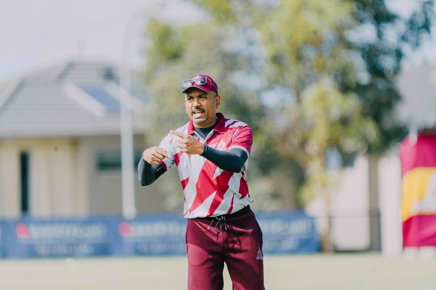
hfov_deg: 3.4
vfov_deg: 2.3
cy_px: 145
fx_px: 7266
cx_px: 218
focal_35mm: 600
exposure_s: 1/800
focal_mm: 600
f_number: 6.3
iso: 320
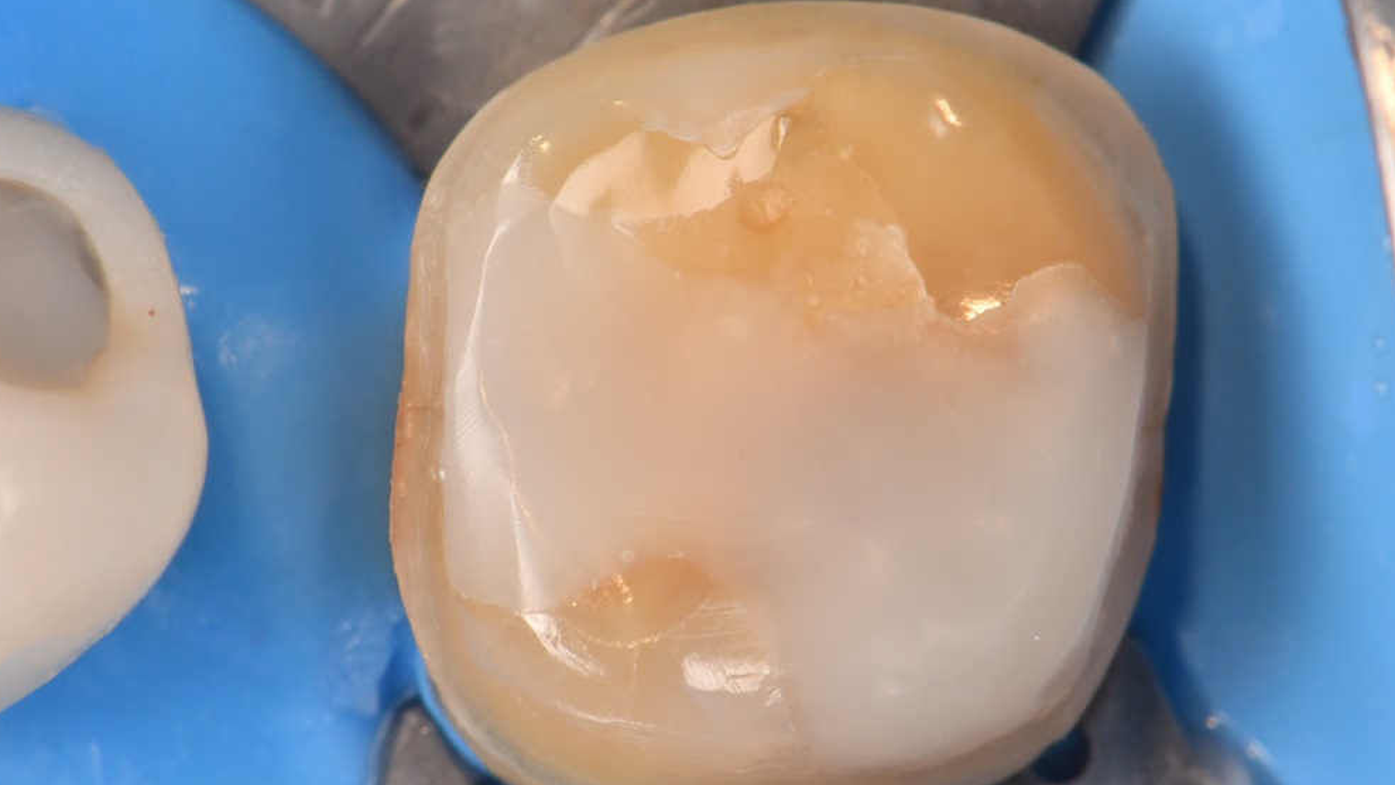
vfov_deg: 5.4
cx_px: 730
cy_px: 395
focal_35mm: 225
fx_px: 8324
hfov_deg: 9.6
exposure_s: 1/160
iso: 800
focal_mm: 105
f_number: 32
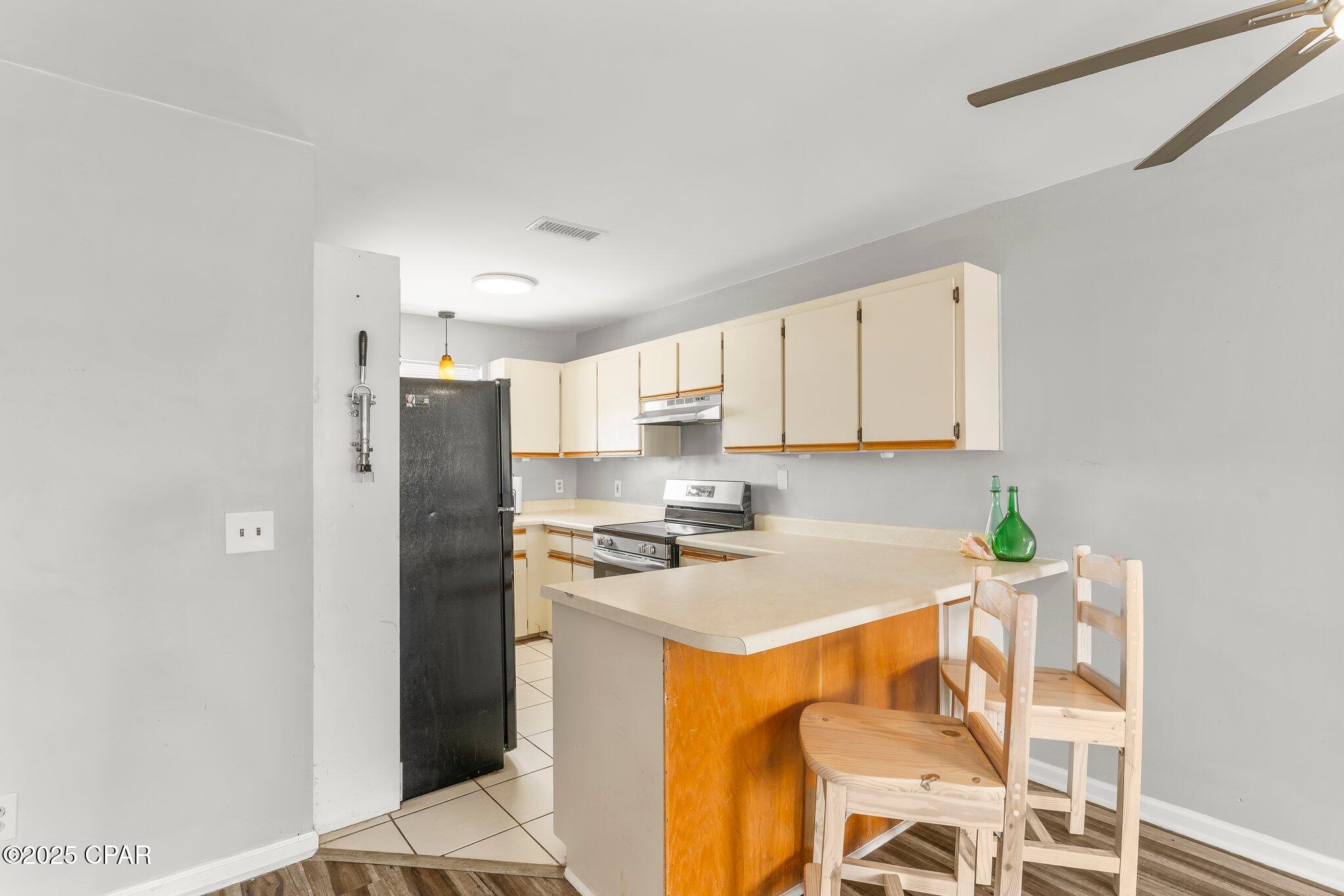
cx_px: 672
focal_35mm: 17
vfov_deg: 70.7
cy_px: 448
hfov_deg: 93.6
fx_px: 631
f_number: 8
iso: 400
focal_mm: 16.9
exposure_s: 1/5
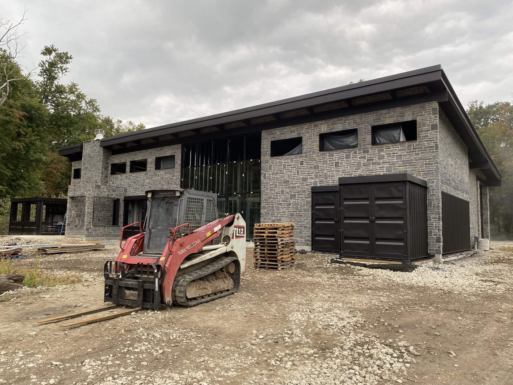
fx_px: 385
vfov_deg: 53.1
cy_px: 192
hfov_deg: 67.3
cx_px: 256
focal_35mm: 26
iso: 32
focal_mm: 4.25
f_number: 1.8
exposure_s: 1/327
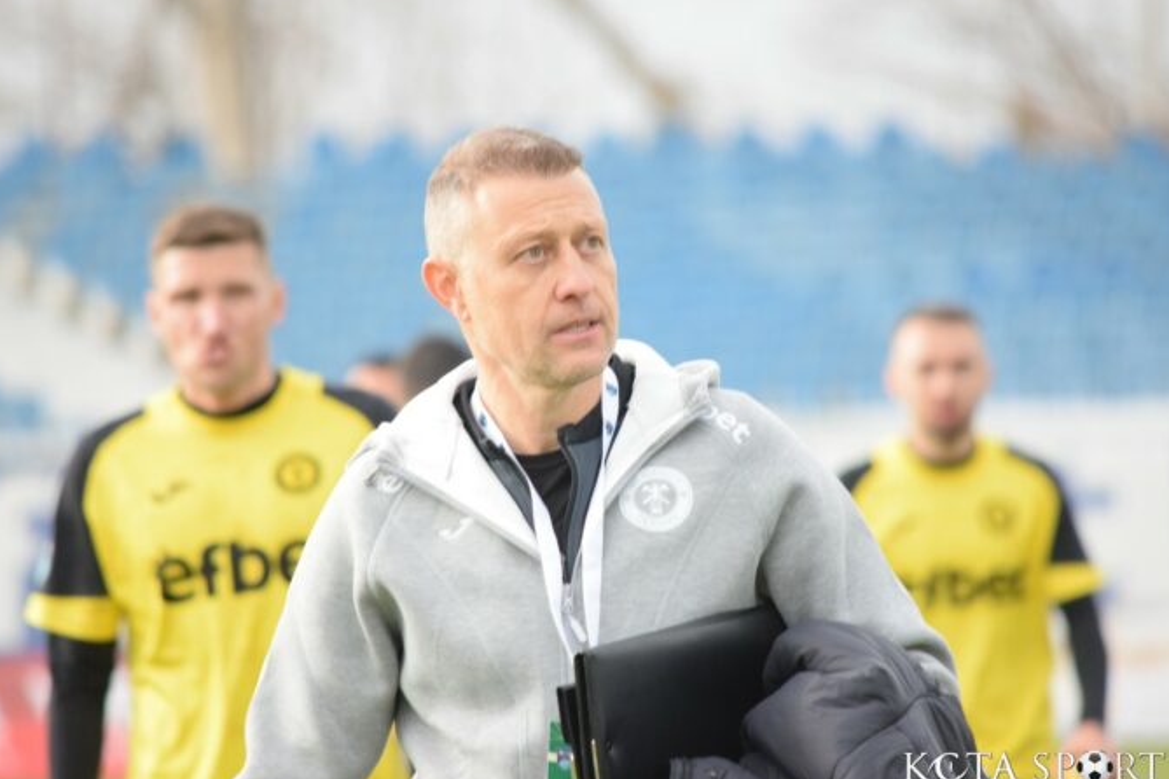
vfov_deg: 2.9
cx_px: 564
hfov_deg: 4.4
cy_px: 390
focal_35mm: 468
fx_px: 15196
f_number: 5.6
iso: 1600
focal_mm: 300
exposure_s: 1/640
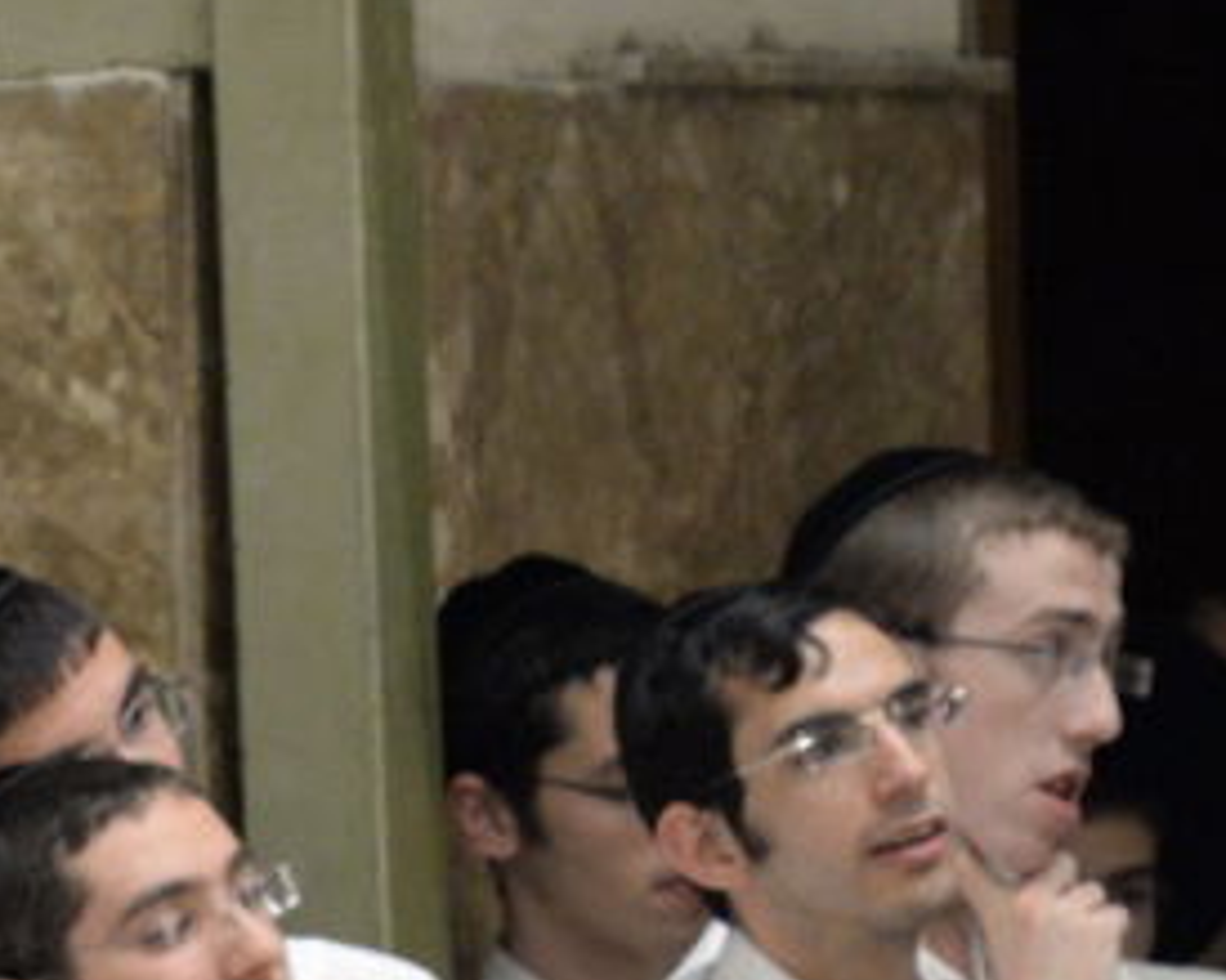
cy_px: 1495
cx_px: -805
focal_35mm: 482
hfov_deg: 4.0
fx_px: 17483
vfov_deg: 3.2
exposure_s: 1/200
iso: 4000
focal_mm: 110
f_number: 9
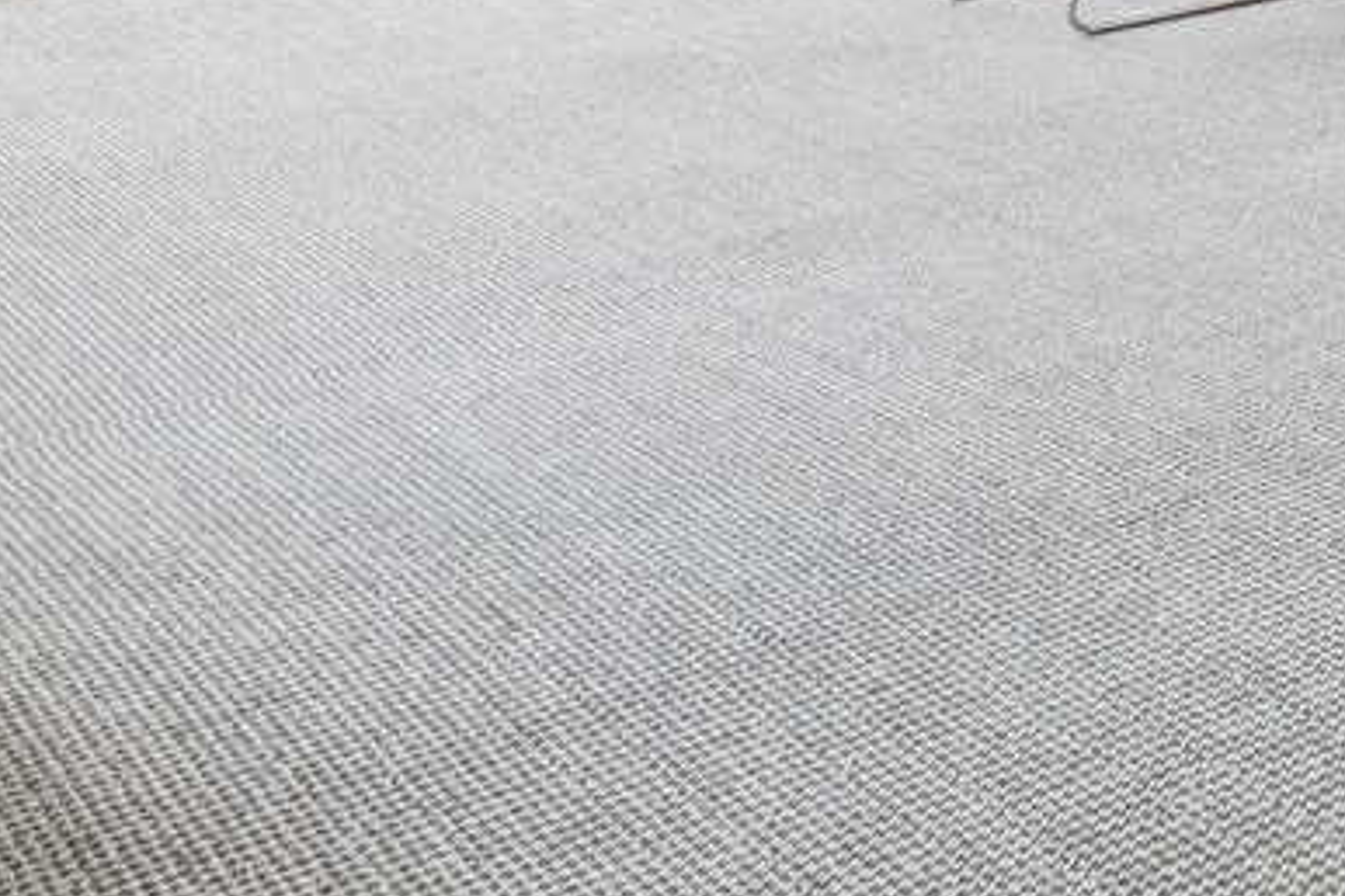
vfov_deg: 17.0
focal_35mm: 67
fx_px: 2503
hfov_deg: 21.5
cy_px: -674
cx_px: 2323
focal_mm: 16
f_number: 8
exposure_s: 1/100
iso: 400
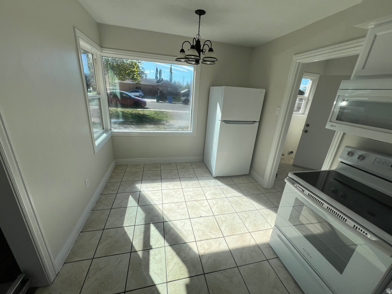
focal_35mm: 13
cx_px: 196
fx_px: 147
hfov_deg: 106.2
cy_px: 147
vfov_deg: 89.9
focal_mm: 1.57
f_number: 1.8
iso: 32
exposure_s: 1/1193
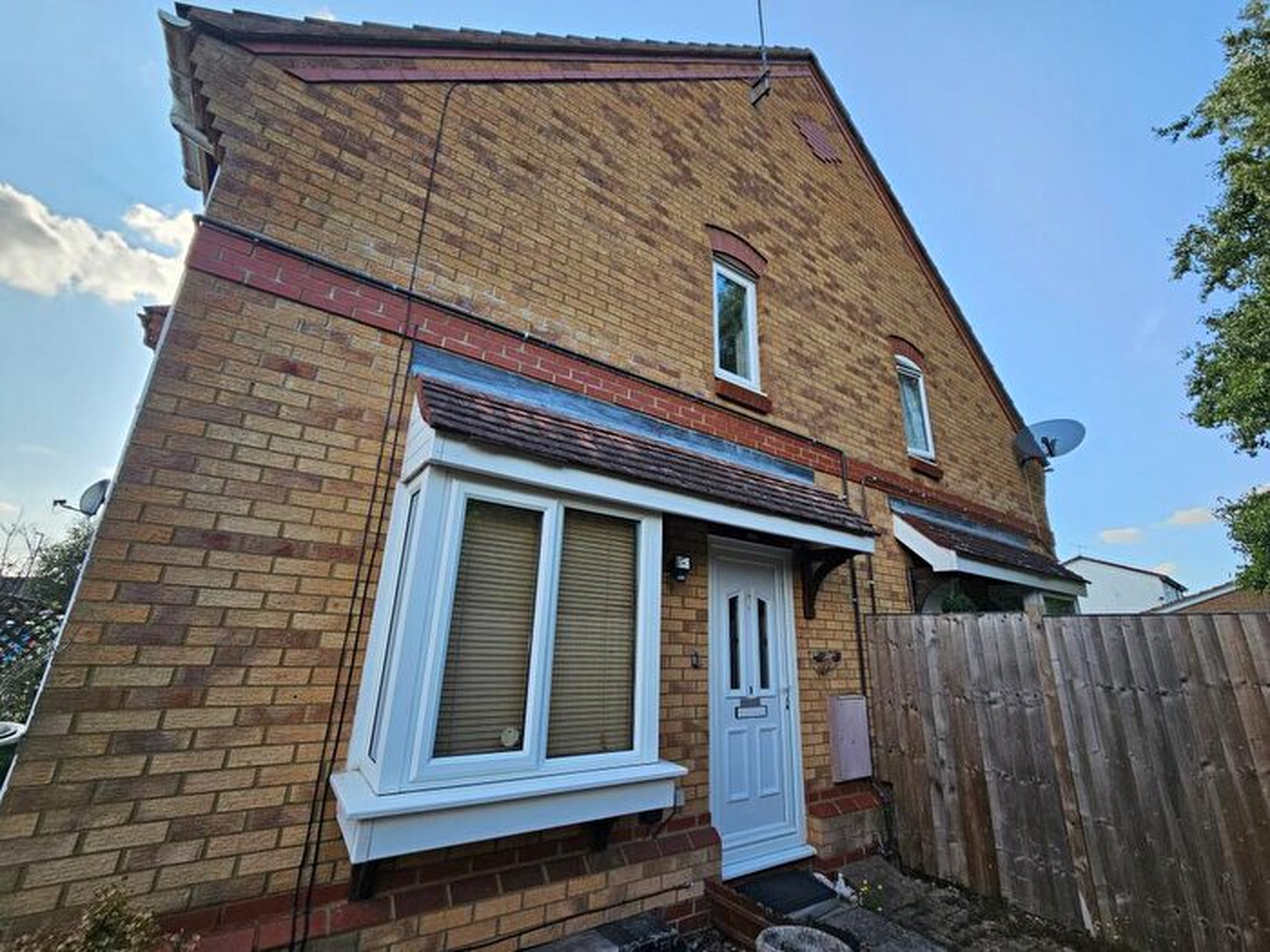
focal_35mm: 13
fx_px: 477
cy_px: 476
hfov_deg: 106.2
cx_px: 635
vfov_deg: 89.9
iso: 64
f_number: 2.2
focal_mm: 2.2
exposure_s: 1/823
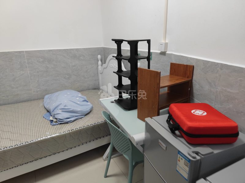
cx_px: 122
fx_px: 269
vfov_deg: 37.7
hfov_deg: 49.0
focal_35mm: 38
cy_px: 92
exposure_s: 1/65
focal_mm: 7.59
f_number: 1.95
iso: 335
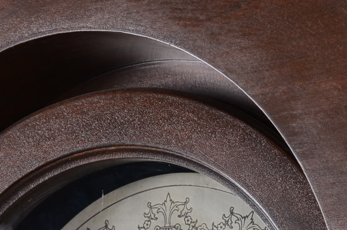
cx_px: 322
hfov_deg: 10.5
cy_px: 228
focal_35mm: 195
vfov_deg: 7.0
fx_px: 1876
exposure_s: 1/125
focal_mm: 40
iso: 125
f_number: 10
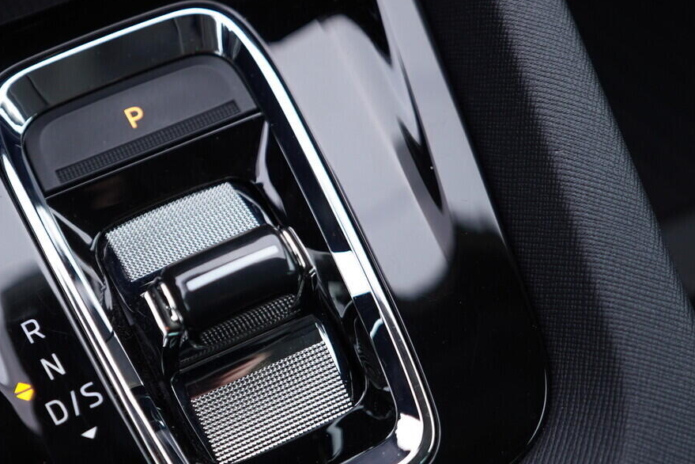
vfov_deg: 23.0
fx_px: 1139
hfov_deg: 32.9
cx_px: 132
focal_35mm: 59
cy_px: 280
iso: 160
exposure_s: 1/40
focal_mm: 24
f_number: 2.8
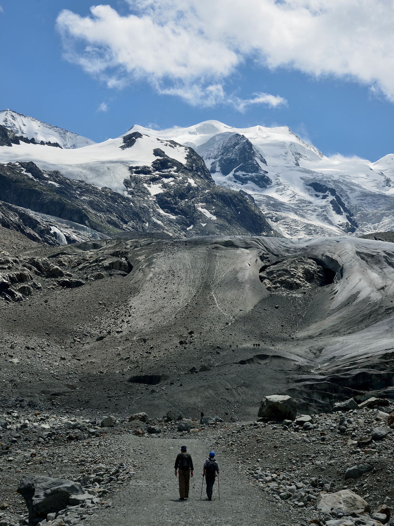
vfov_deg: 30.7
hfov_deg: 23.3
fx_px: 956
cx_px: 197
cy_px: 265
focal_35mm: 63
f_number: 7.1
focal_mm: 58
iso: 100
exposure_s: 1/200
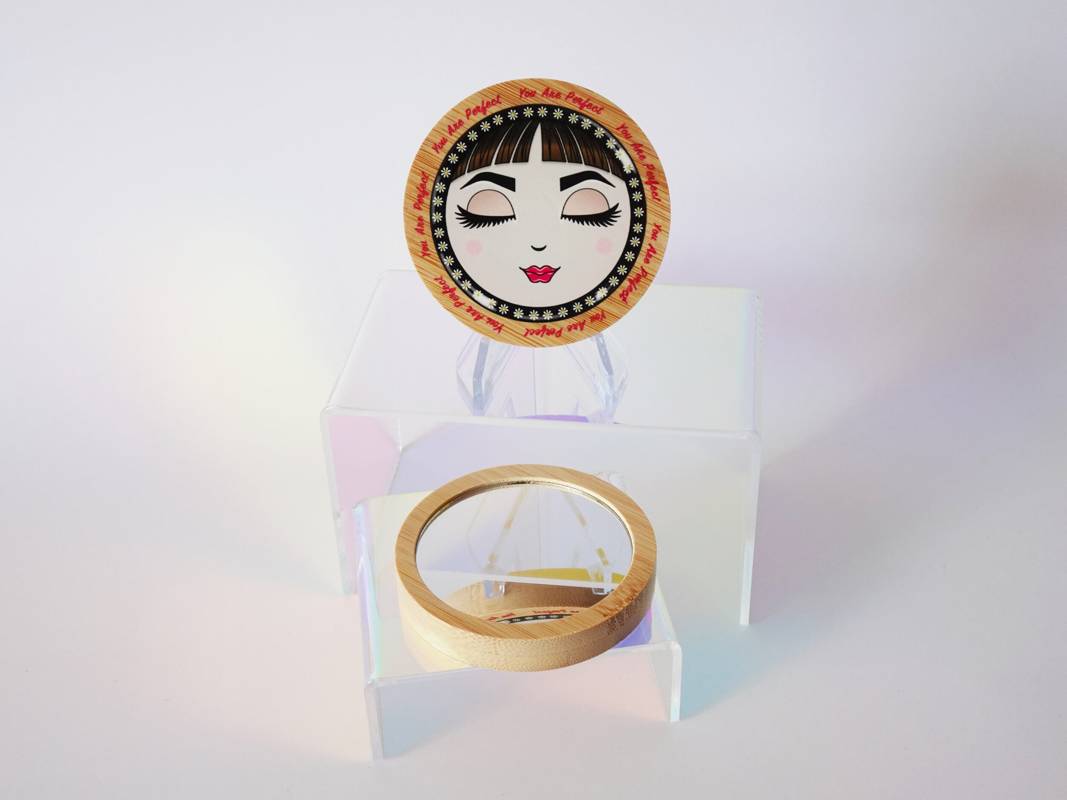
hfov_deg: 42.1
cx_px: 542
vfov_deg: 32.2
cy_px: 394
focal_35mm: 45
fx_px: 1387
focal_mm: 7.29
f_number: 4.5
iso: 80
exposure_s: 1/60
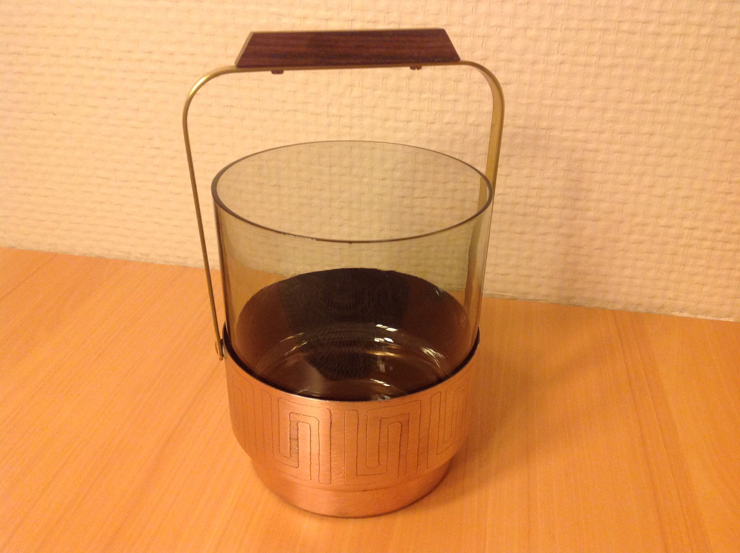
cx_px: 370
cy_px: 276
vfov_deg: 40.6
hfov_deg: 52.7
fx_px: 747
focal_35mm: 35
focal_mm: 4.28
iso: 200
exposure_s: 1/17
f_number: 2.4
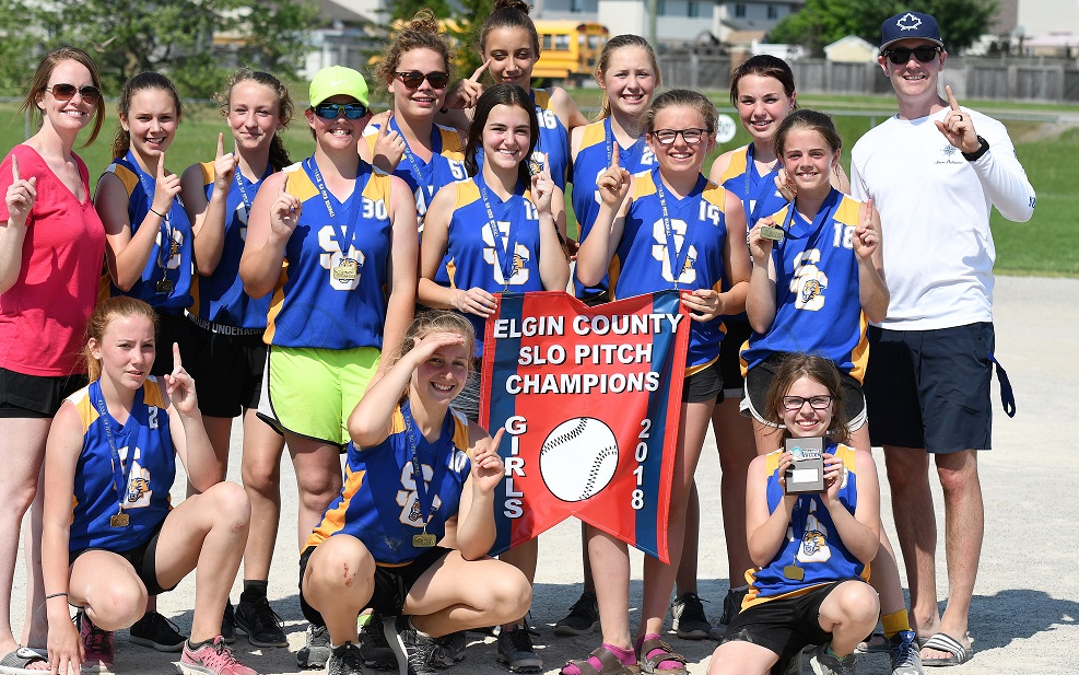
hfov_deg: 18.3
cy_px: 368
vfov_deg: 11.5
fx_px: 3353
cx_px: 507
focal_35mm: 114
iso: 110
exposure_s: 1/1000
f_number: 5
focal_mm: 70
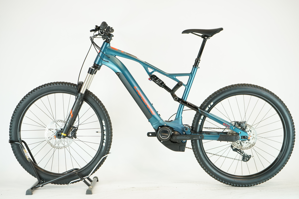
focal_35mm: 61
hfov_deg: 32.9
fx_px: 507
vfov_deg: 22.3
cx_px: 150
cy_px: 100
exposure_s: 1/200
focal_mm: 61
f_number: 6.3
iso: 2000
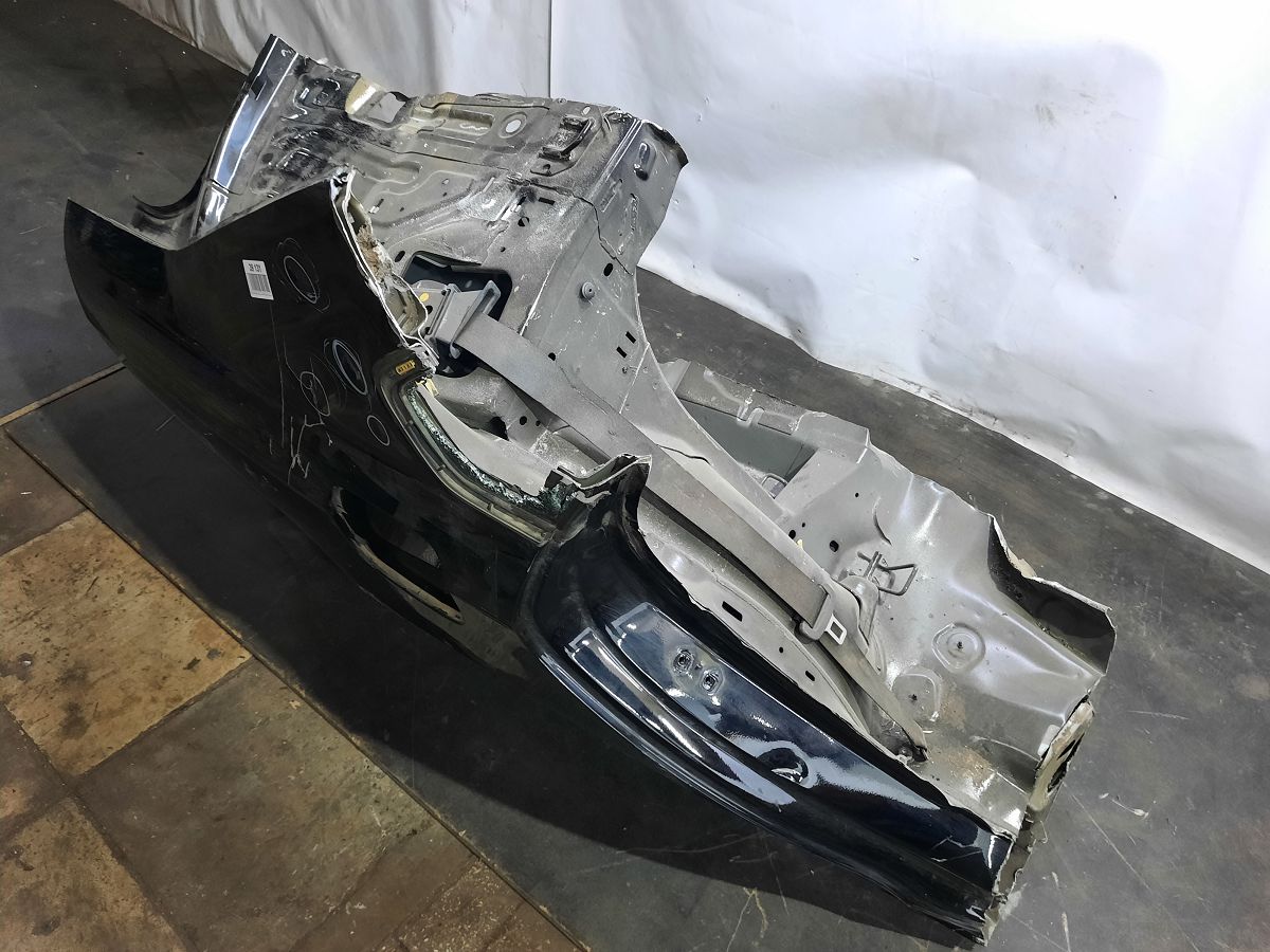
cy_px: 476
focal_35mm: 25
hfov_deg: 69.4
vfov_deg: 54.9
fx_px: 917
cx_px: 635
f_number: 2
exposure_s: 1/33
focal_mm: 4.6
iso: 320
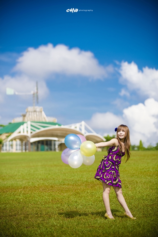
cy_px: 118
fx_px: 724
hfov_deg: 12.4
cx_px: 79
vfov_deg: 18.6
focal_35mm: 110
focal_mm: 110
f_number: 2.8
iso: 100
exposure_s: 1/3000
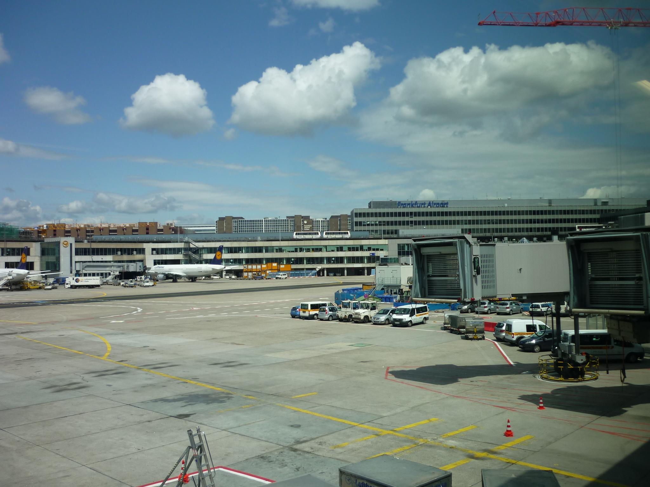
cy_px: 244
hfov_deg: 55.4
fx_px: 620
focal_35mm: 33
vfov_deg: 42.9
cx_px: 325
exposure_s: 1/160
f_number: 8
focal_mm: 5.5
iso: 80
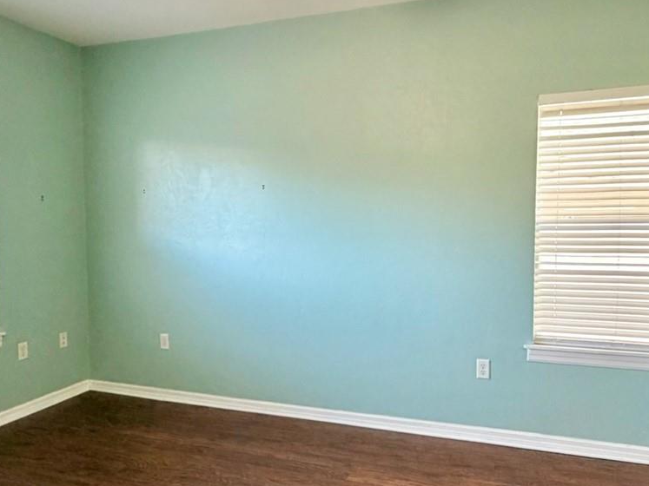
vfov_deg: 46.8
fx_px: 562
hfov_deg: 60.0
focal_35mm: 30
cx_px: 314
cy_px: 253
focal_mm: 2.22
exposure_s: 1/120
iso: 250
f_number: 2.2
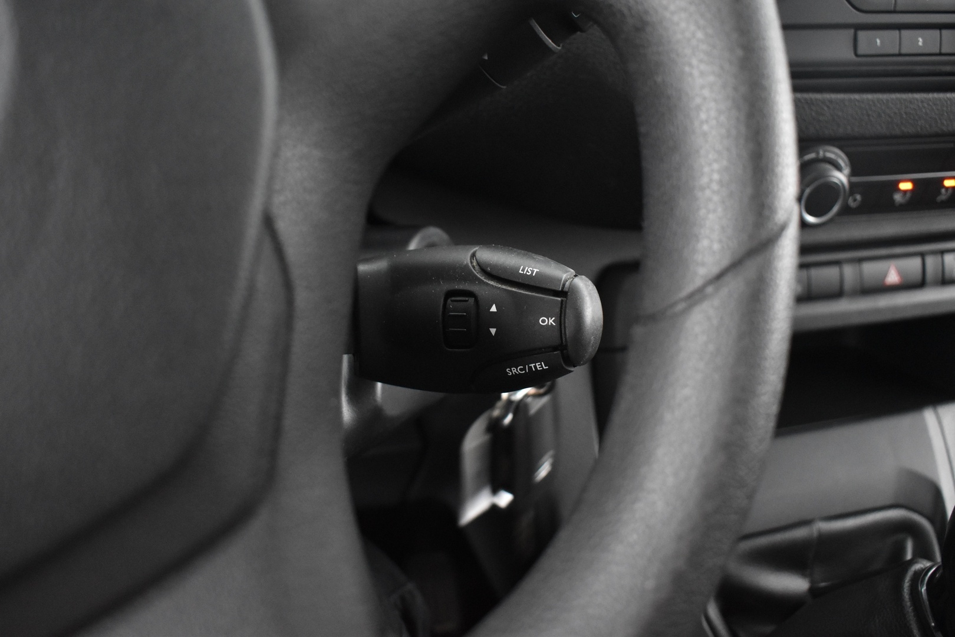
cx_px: 478
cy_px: 318
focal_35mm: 32
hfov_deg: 59.5
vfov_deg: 41.7
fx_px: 836
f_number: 3.8
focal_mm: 21
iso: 3200
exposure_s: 1/13
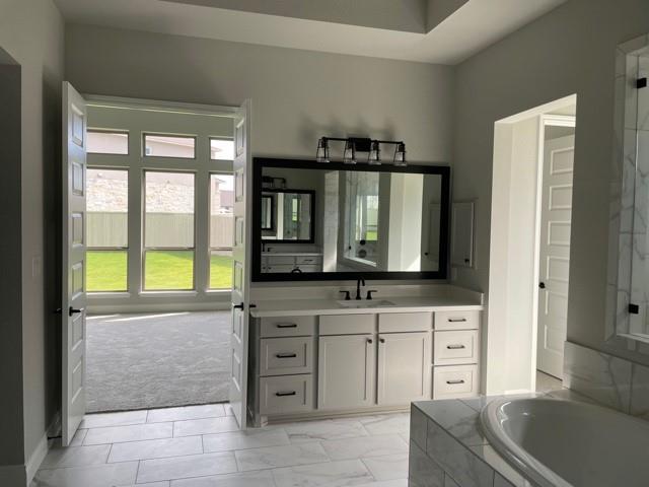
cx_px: 324
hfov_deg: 67.3
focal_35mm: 26
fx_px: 487
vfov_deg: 53.1
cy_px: 244
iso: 32
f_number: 1.6
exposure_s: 1/191
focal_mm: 4.2
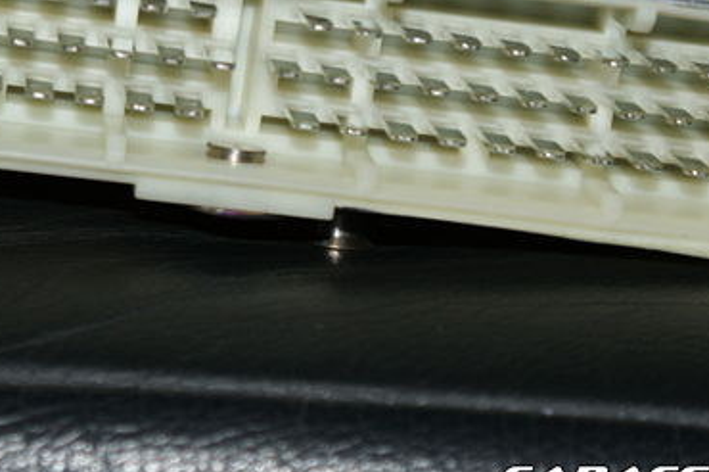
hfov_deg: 14.3
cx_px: 217
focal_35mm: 143
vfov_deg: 9.6
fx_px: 2811
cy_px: 86
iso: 400
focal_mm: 55
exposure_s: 1/80
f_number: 6.3
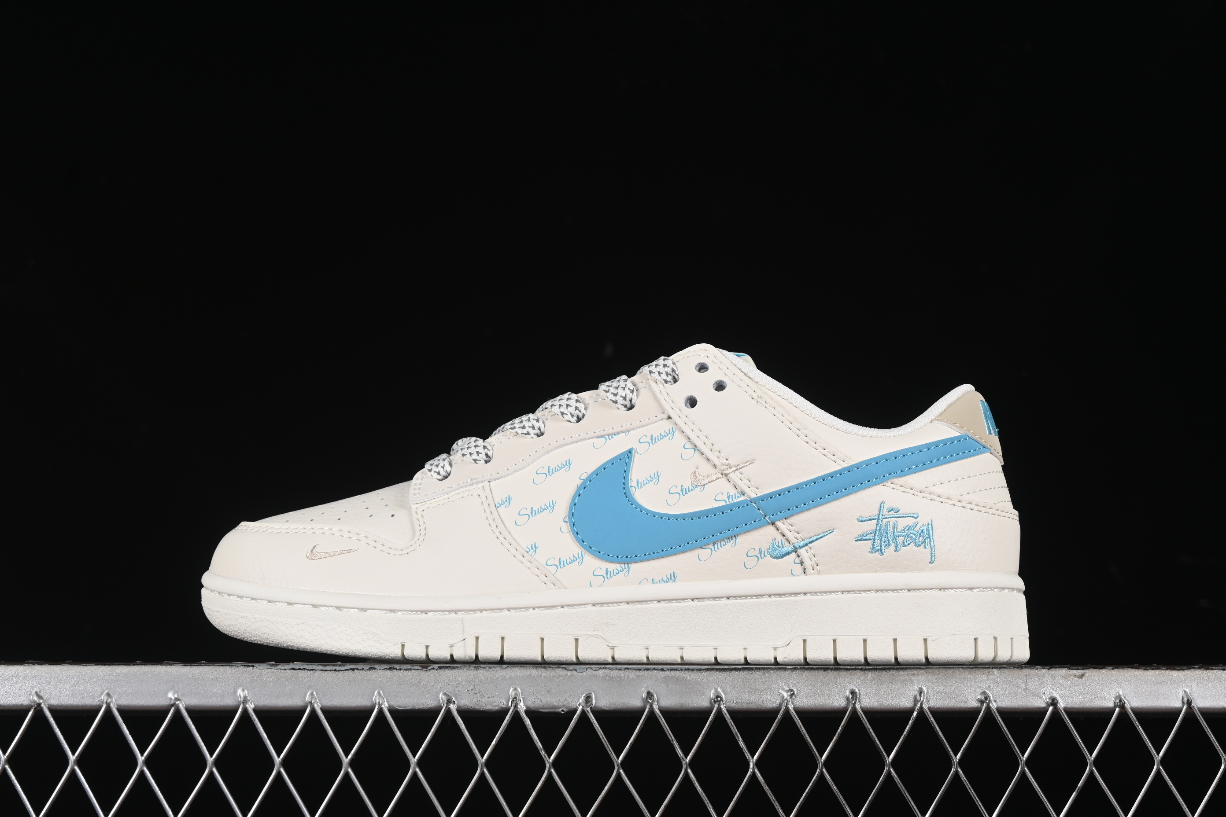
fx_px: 2554
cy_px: 408
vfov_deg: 18.2
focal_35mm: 75
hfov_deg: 27.0
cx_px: 613
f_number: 8
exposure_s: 1/100
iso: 160
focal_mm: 50
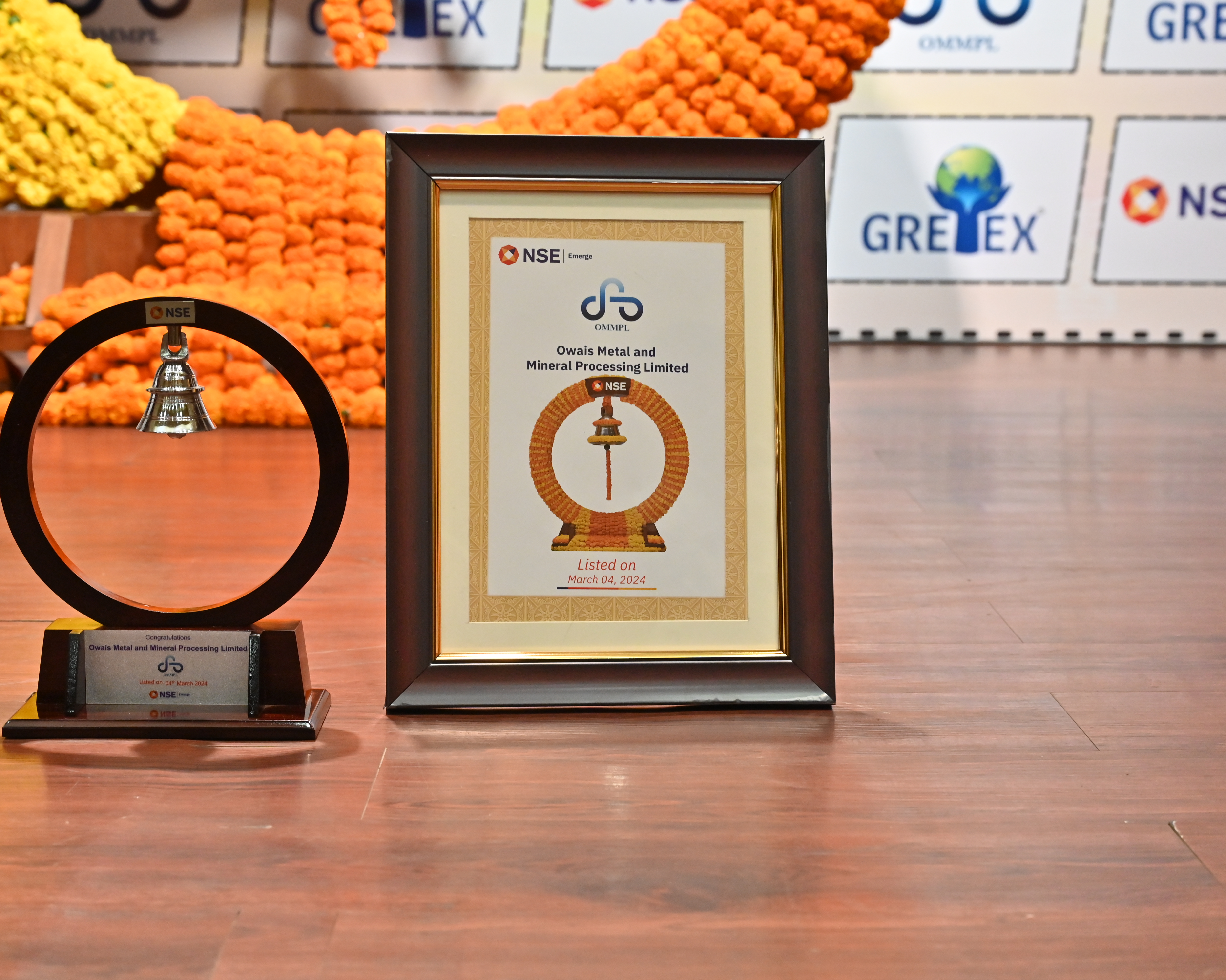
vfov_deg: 27.1
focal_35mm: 56
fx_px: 2032
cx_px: 626
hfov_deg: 33.6
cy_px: 495
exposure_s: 1/160
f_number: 5.6
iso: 2000
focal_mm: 49
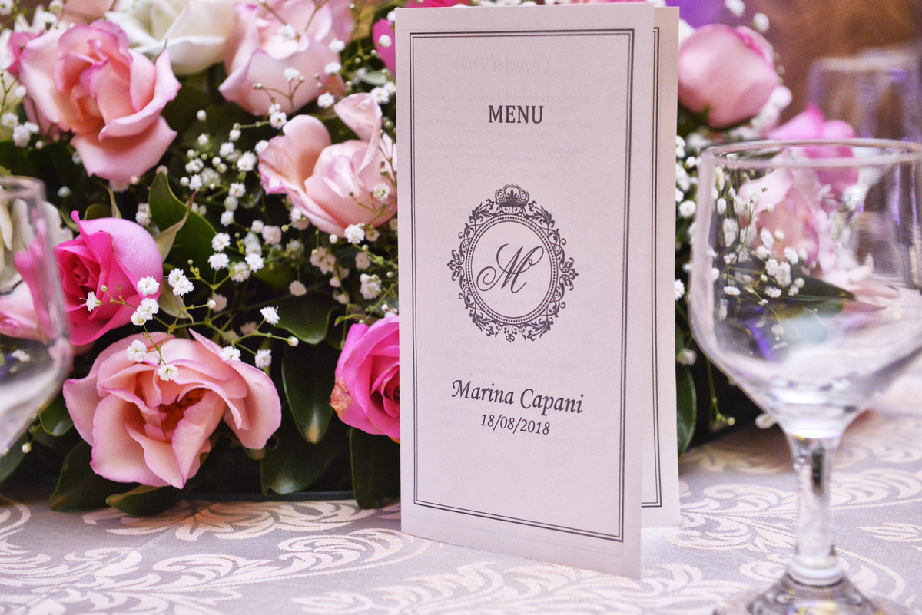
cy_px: 308
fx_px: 1793
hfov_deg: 28.8
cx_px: 461
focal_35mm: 70
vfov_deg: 19.5
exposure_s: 1/160
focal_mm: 70
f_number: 5.6
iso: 2500
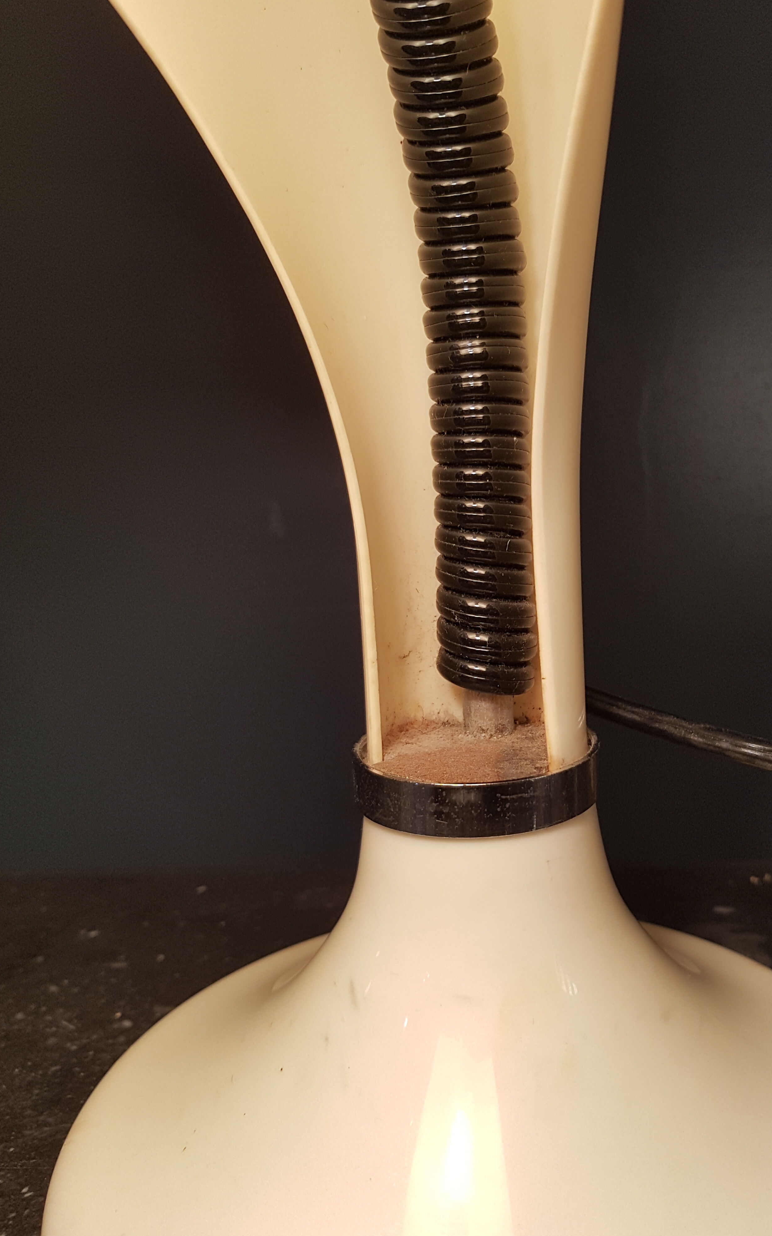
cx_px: 467
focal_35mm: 28
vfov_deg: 66.5
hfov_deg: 44.3
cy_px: 610
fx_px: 943
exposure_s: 1/50
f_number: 1.7
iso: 80
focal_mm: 4.2
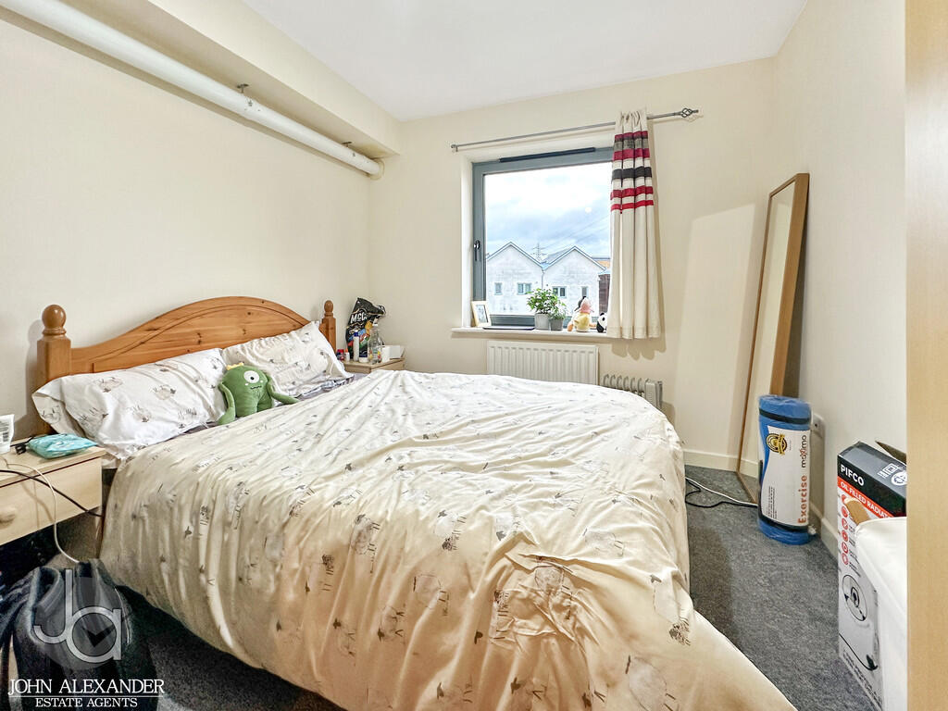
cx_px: 474
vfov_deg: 85.7
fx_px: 383
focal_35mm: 14
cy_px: 356
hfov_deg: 102.1
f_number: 2.2
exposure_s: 1/100
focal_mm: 2.22
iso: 200
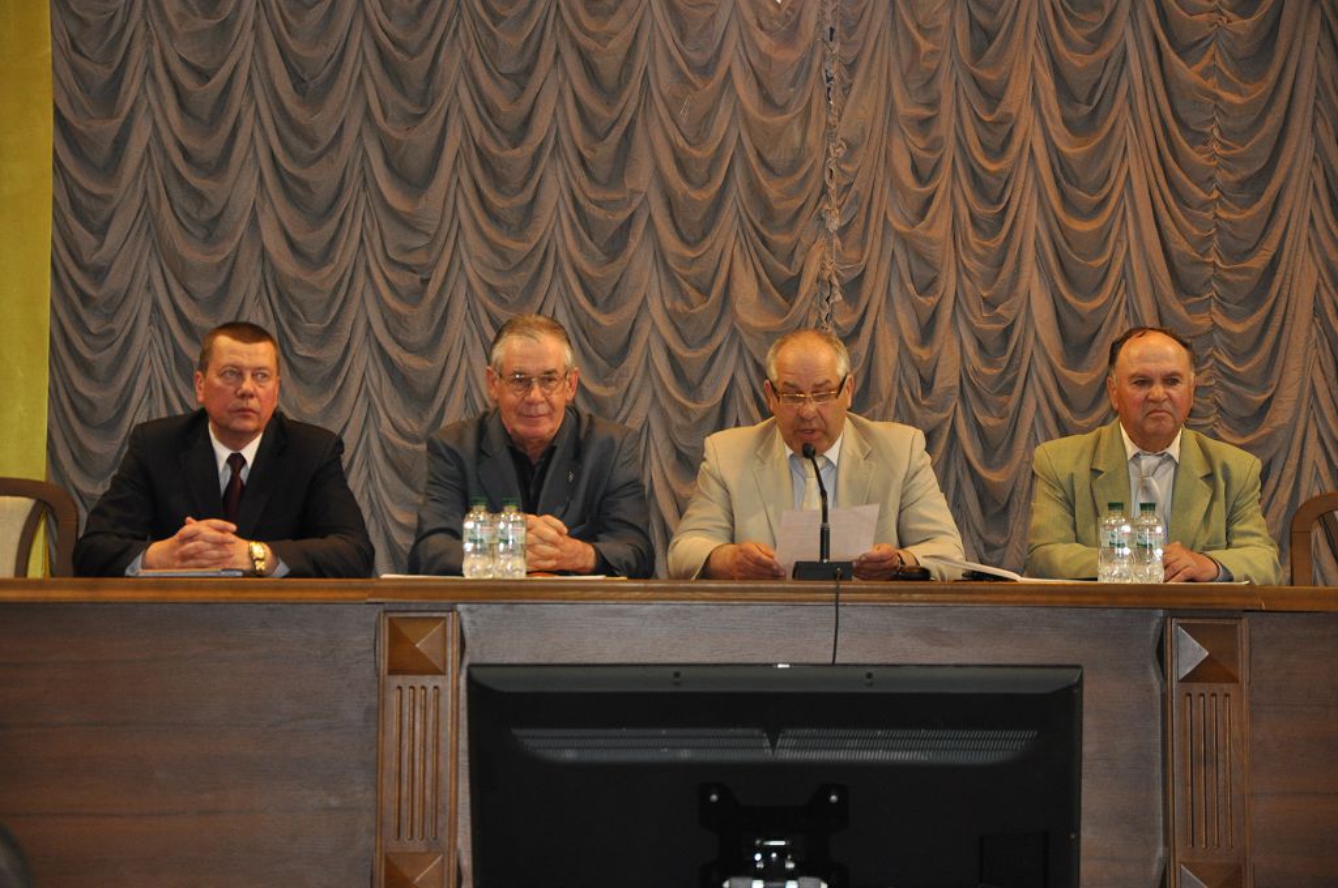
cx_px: 669
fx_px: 5011
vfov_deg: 10.1
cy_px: 444
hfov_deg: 15.2
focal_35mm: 135
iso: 800
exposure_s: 1/60
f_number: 5.6
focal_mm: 90
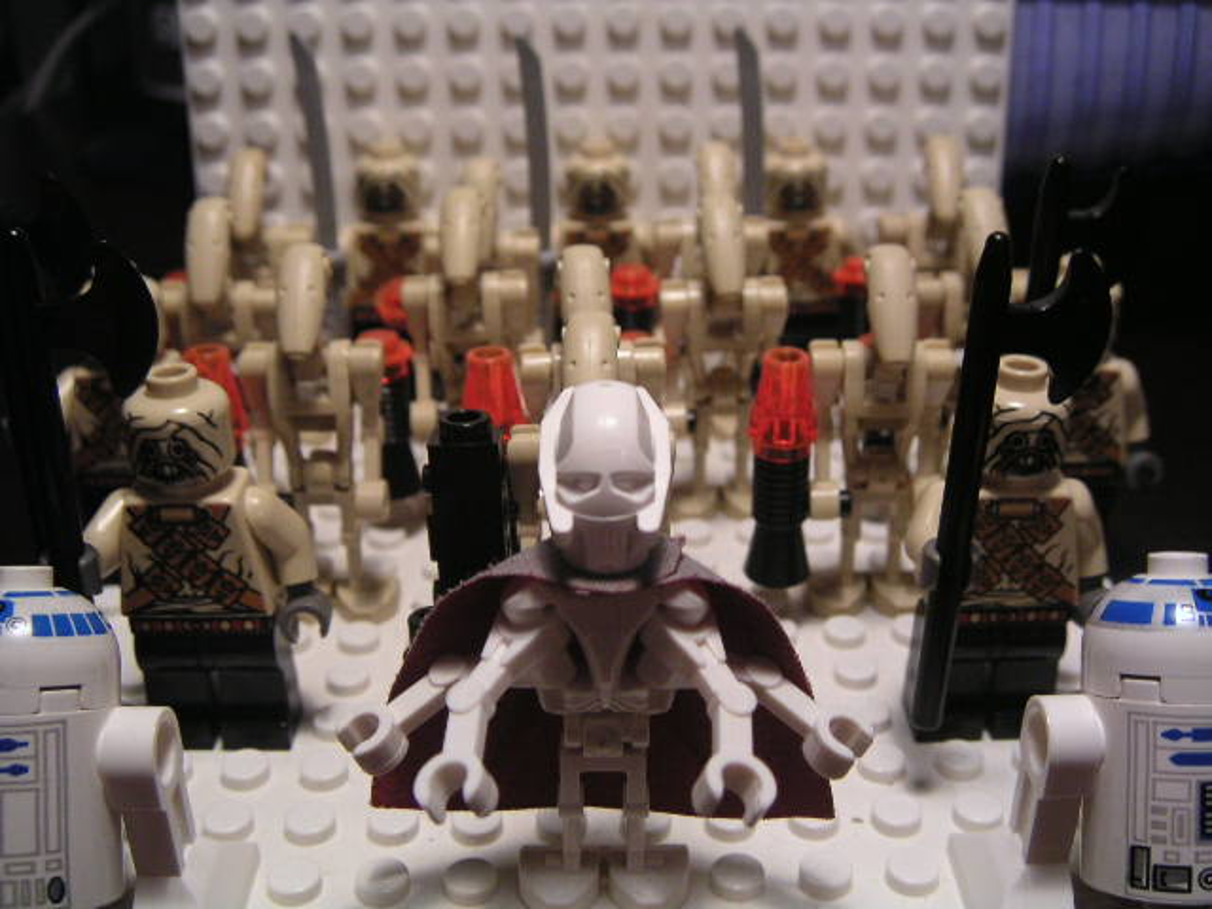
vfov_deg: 37.7
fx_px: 1330
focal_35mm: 38
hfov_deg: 49.0
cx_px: 606
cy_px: 454
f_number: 2.8
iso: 100
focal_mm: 6
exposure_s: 1/15
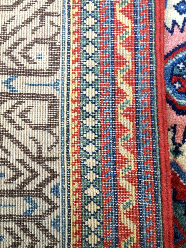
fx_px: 222
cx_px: 91
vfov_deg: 58.3
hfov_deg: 45.4
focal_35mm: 31
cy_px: 119
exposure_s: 1/17
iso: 200
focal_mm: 4.15
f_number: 2.2
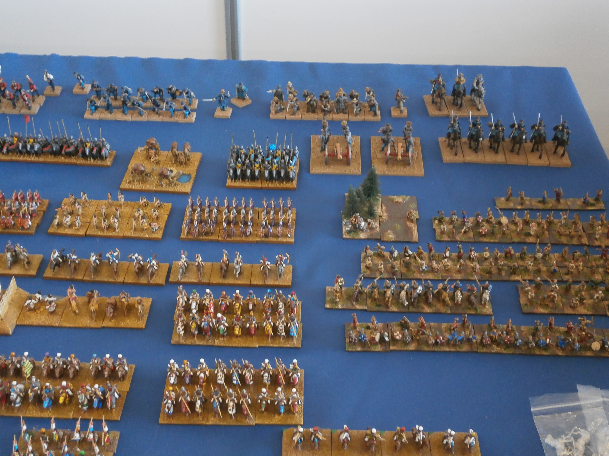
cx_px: 304
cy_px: 228
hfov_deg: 40.4
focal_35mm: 47
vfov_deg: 30.9
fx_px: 827
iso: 200
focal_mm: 8.3
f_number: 3.4
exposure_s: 1/10
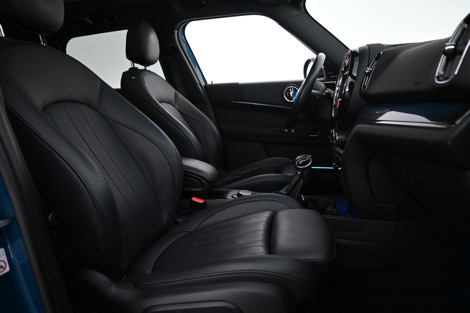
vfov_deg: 53.1
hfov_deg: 73.7
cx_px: 235
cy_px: 156
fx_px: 313
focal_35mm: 24
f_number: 3.5
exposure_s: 1/25
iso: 2000
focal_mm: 16
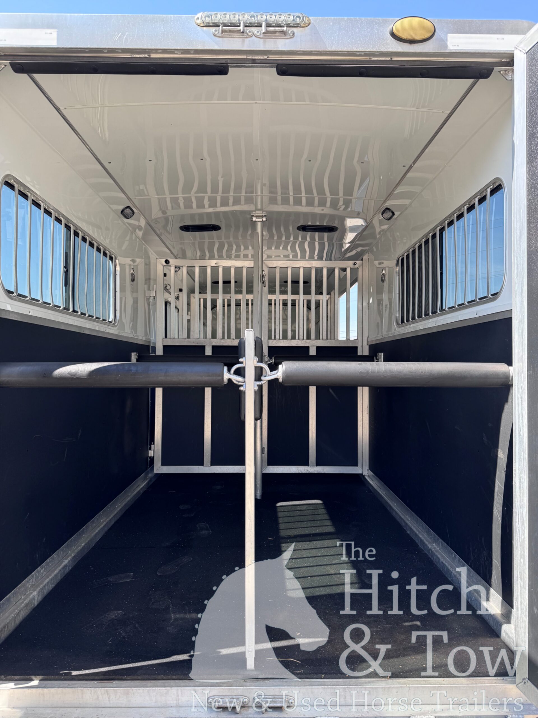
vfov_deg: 71.6
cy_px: 359
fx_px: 497
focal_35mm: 24
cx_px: 269
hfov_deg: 56.8
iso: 80
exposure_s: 1/553
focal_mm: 6.76
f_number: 1.78
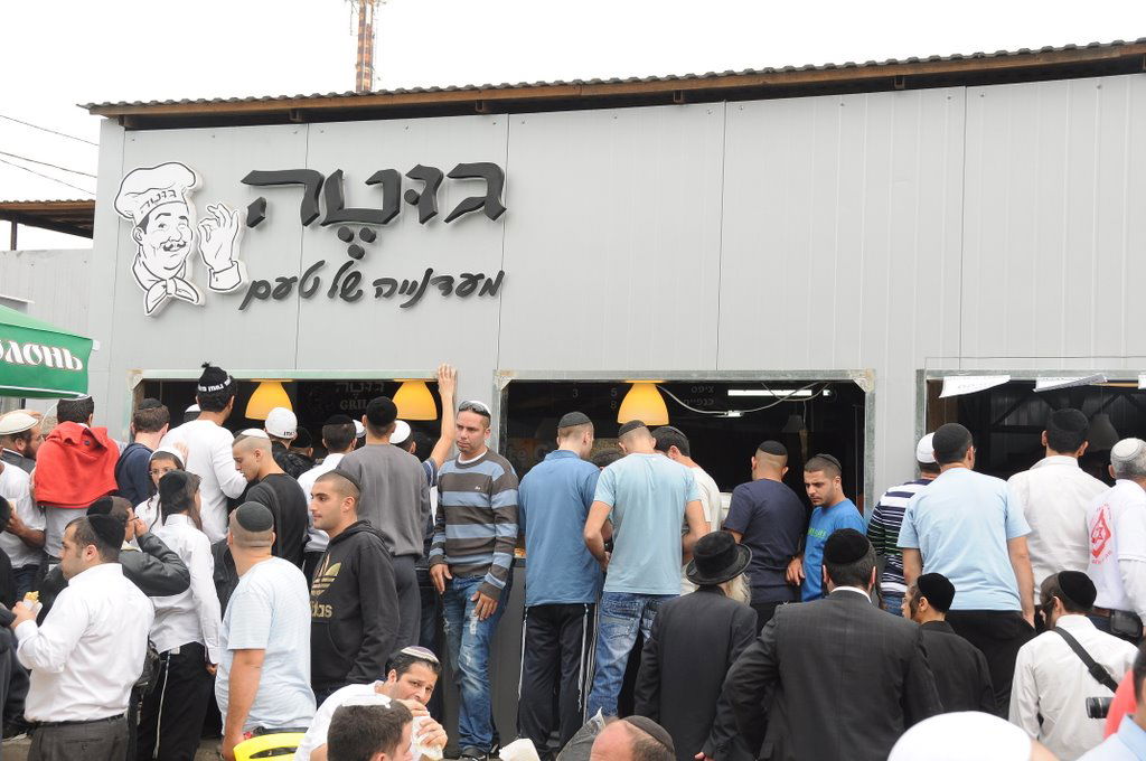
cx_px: 573
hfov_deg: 38.9
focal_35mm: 51
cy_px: 380
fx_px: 1621
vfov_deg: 26.4
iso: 320
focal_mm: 34
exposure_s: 1/160
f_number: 8
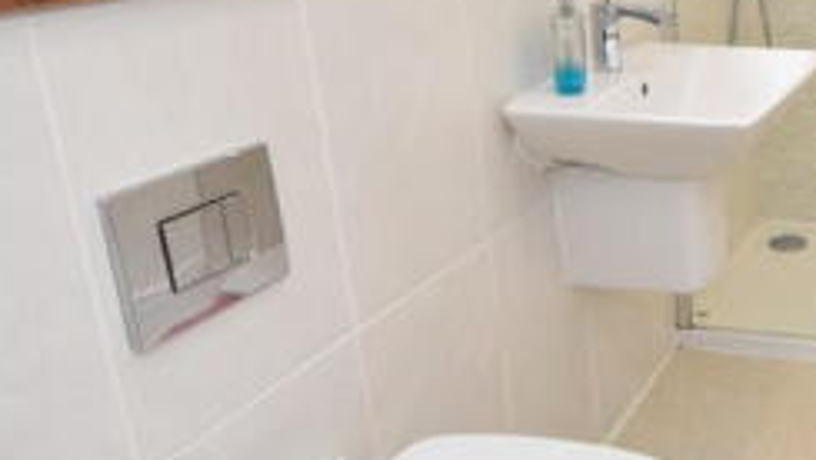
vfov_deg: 28.2
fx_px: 909
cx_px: 838
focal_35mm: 42
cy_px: 145
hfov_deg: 41.3
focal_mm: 10
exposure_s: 1/80
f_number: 4.5
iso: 800
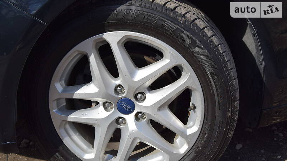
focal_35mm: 60
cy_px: 94
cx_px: 143
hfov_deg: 34.9
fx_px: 457
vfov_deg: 20.0
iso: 200
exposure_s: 1/400
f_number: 8
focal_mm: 38
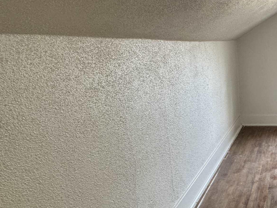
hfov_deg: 37.9
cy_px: 131
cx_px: 331
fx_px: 296
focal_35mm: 37
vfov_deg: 38.4
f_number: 2.2
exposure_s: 1/60
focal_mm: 2.22
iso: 320
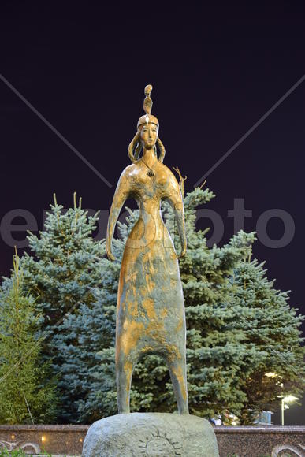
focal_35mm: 87
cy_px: 228
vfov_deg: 23.4
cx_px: 152
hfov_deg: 15.7
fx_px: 1105
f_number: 5
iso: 100
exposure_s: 10
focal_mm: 58
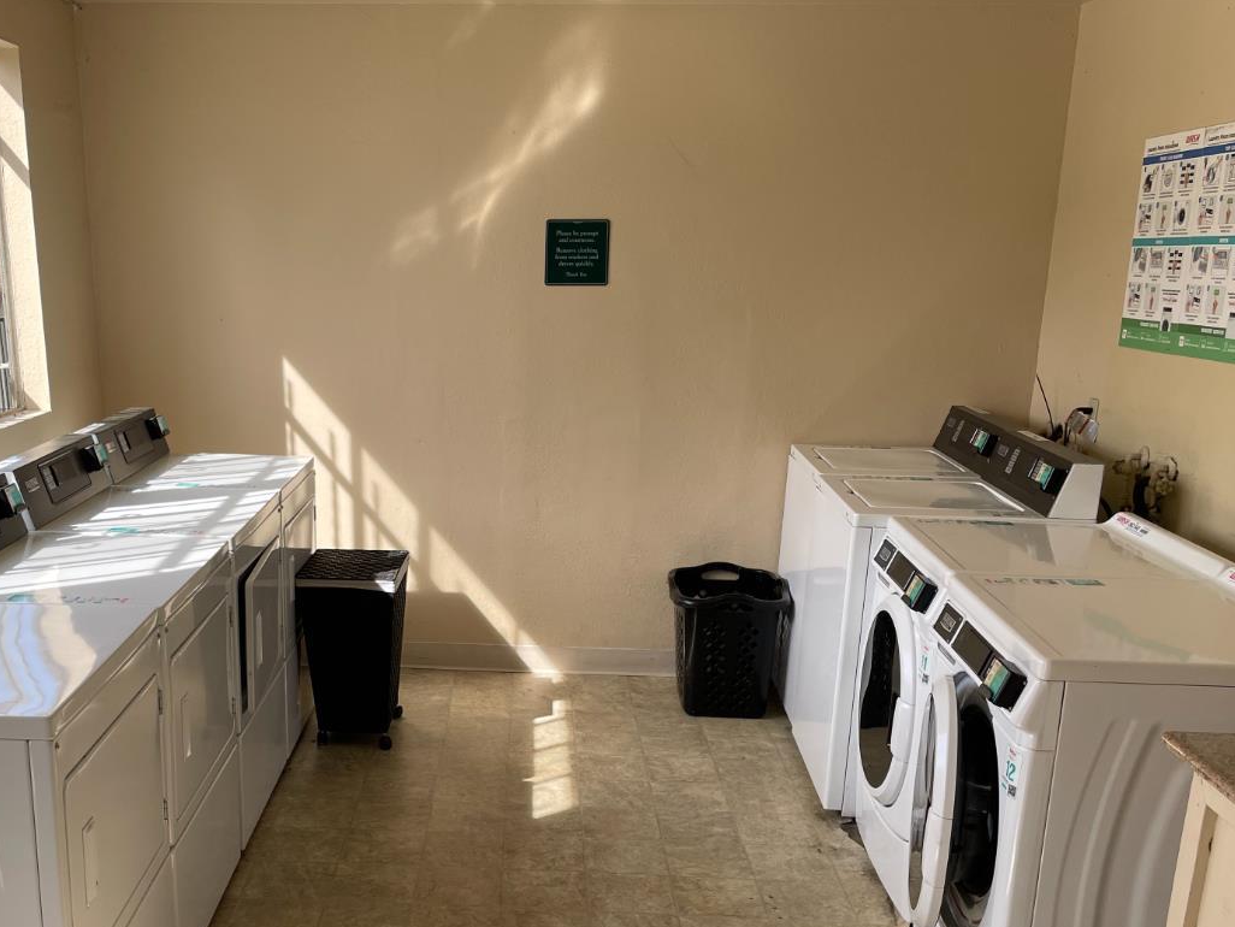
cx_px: 465
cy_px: 650
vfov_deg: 37.2
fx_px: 1356
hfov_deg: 48.5
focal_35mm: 38
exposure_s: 1/545
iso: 32
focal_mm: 4.2
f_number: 1.6
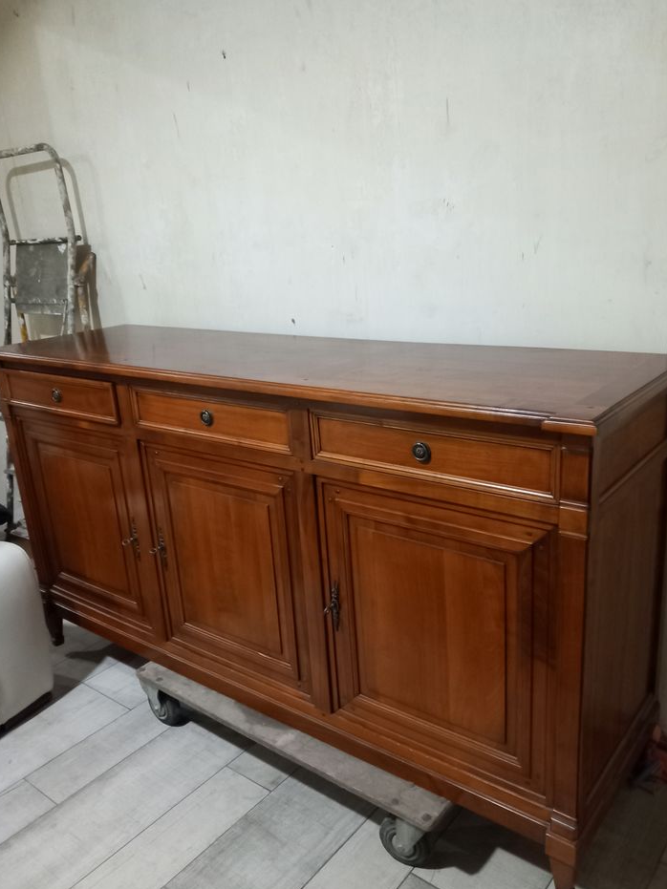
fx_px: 745
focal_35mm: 29
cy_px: 462
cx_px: 346
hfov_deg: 48.2
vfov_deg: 61.6
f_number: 1.8
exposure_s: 1/20
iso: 500
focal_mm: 4
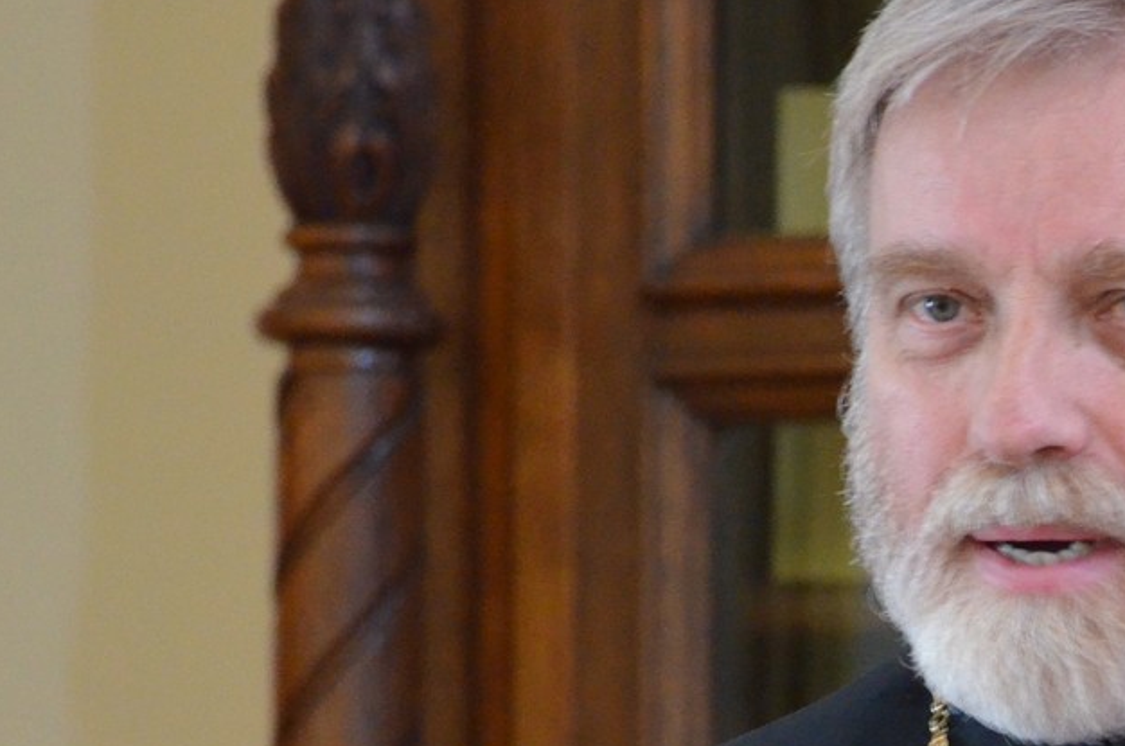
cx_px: 1191
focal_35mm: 642
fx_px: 20026
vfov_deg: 2.1
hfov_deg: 3.2
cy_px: 760
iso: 3200
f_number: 5.6
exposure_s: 1/25
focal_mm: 140
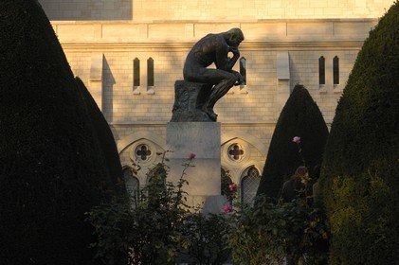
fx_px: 797
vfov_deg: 18.9
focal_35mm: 72
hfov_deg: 28.1
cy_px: 132
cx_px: 200
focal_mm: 48
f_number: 4
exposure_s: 1/160
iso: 100
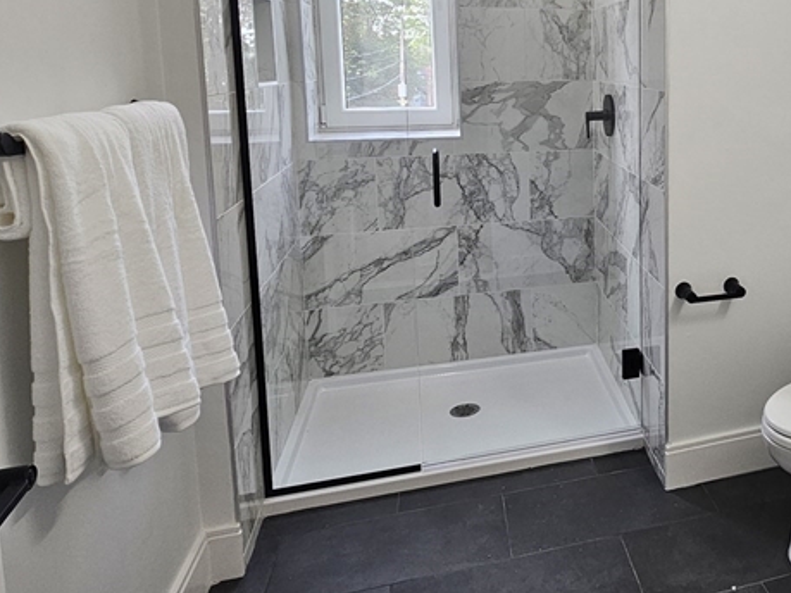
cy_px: 145
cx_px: 677
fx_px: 662
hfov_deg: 55.4
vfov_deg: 46.4
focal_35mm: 29
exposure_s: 1/60
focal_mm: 2.2
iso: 80
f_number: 2.2
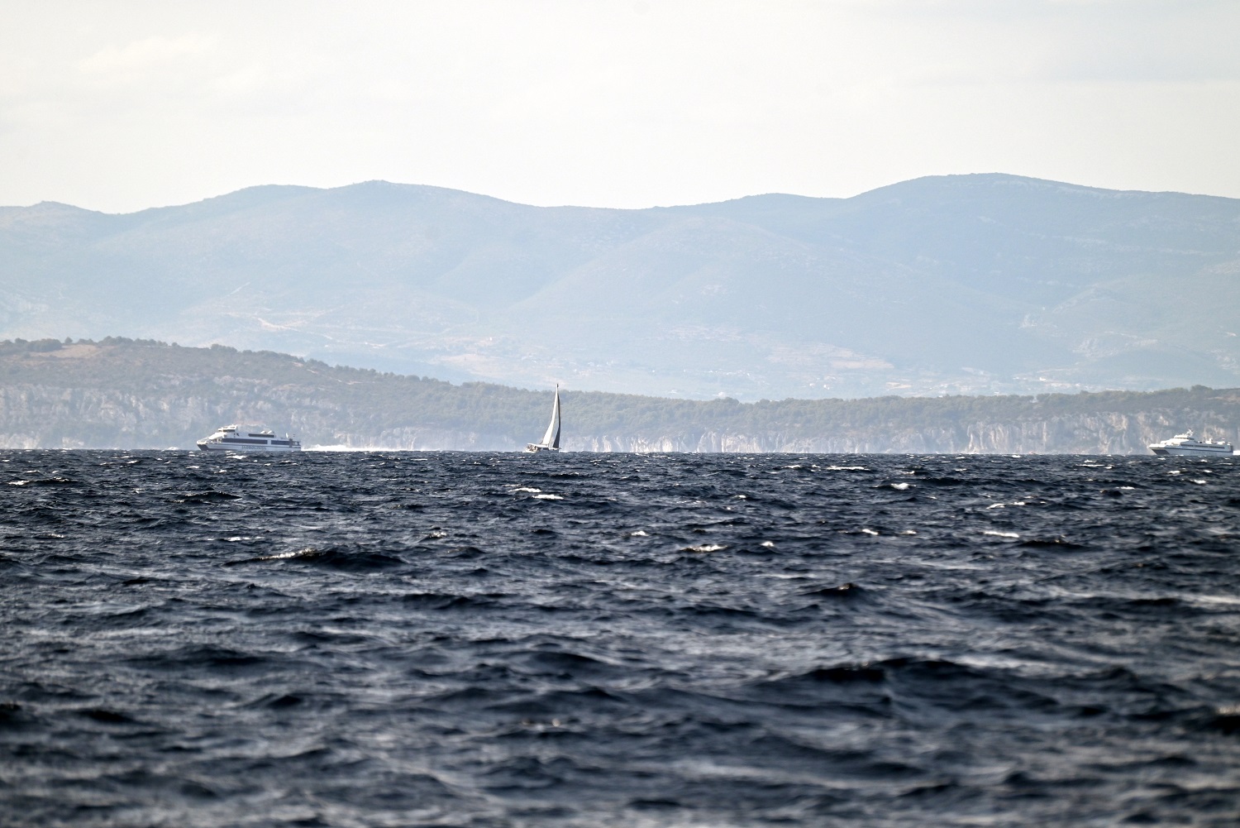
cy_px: 414
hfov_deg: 6.9
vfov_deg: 4.6
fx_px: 10336
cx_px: 620
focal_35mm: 300
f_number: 5.6
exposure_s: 1/2500
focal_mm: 300
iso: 250
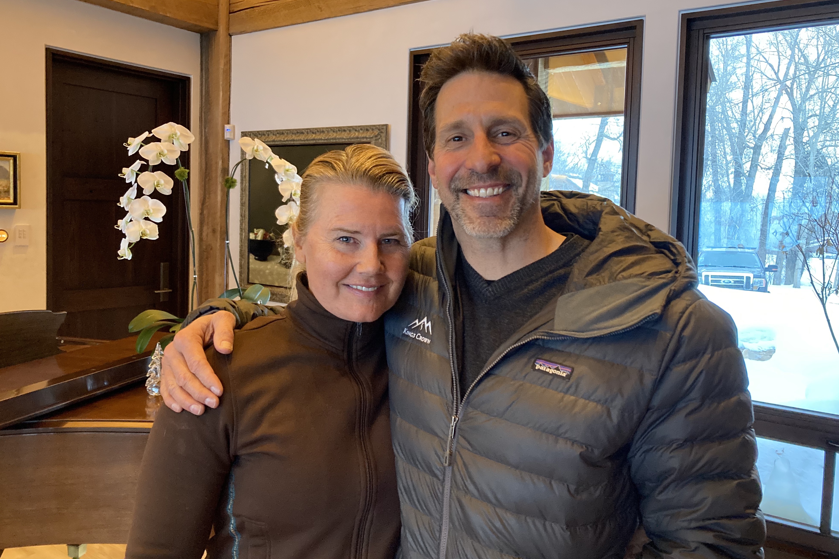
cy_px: 260
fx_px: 699
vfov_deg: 43.6
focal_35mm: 30
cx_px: 431
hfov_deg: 61.9
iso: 500
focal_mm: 3.99
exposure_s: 1/30
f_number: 1.8
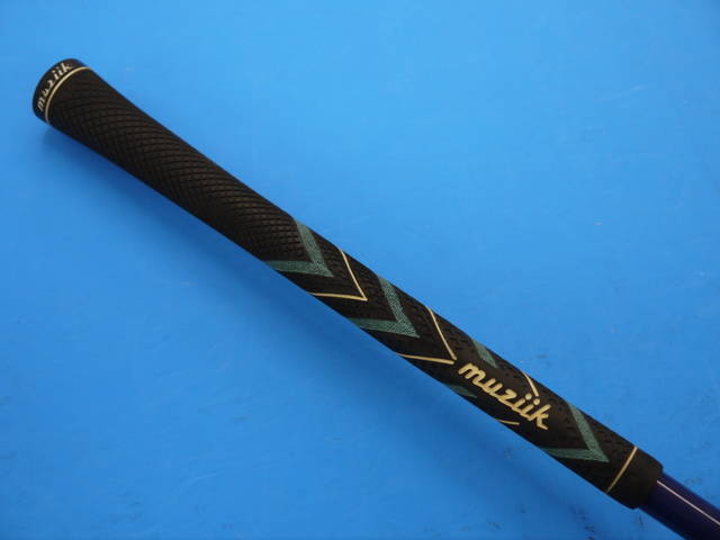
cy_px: 270
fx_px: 1082
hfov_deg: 36.8
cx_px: 360
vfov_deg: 28.0
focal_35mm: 52
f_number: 4.7
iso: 400
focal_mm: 26
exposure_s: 1/125
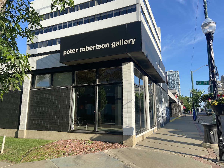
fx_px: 168
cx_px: 112
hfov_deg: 67.3
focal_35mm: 26
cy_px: 84
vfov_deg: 53.1
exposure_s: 1/1484
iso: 32
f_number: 1.8
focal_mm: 4.25
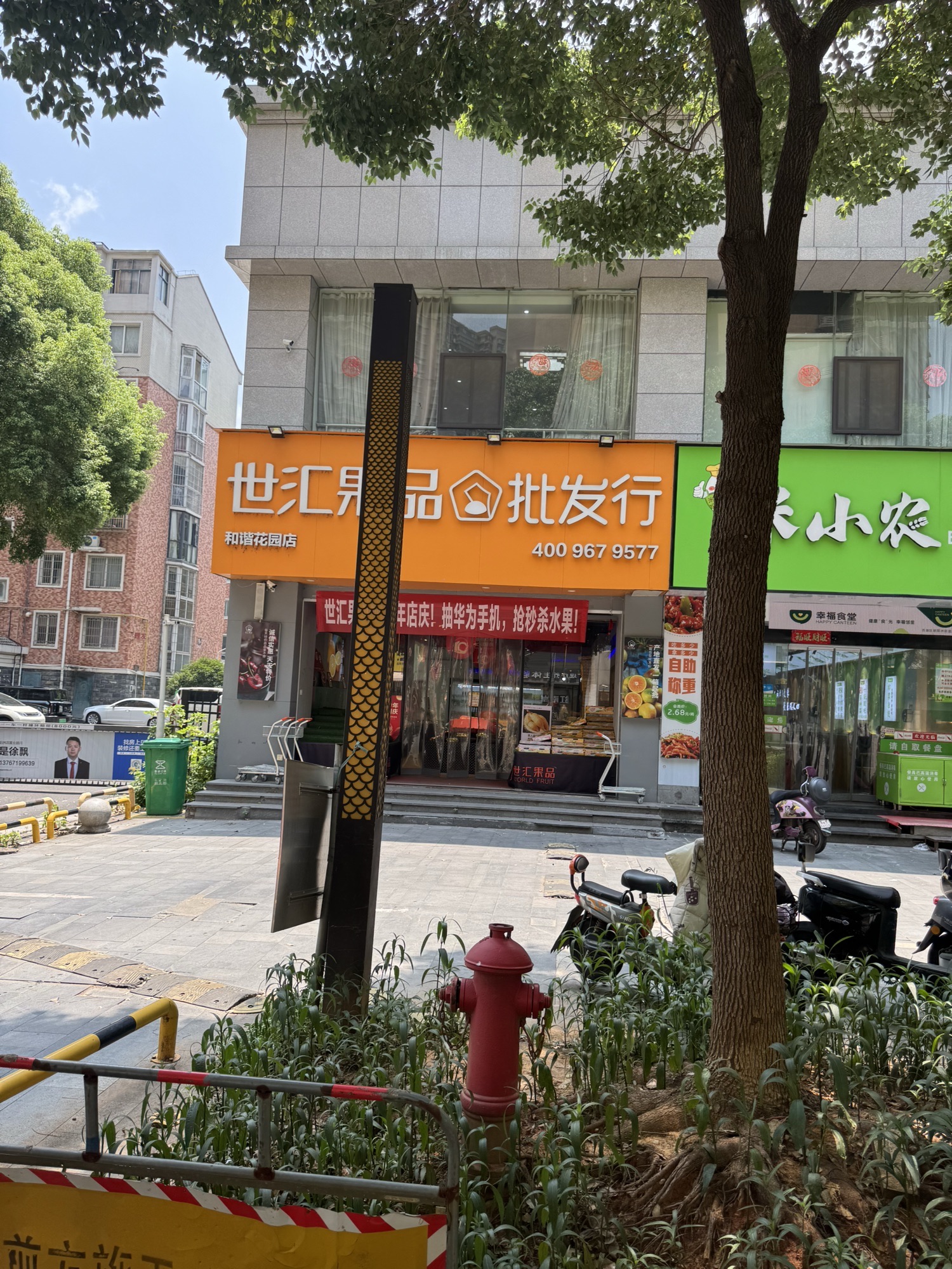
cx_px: 476
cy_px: 634
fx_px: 880
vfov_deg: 71.6
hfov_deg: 56.8
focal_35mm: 24
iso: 80
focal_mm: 6.76
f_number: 1.78
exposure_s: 1/853
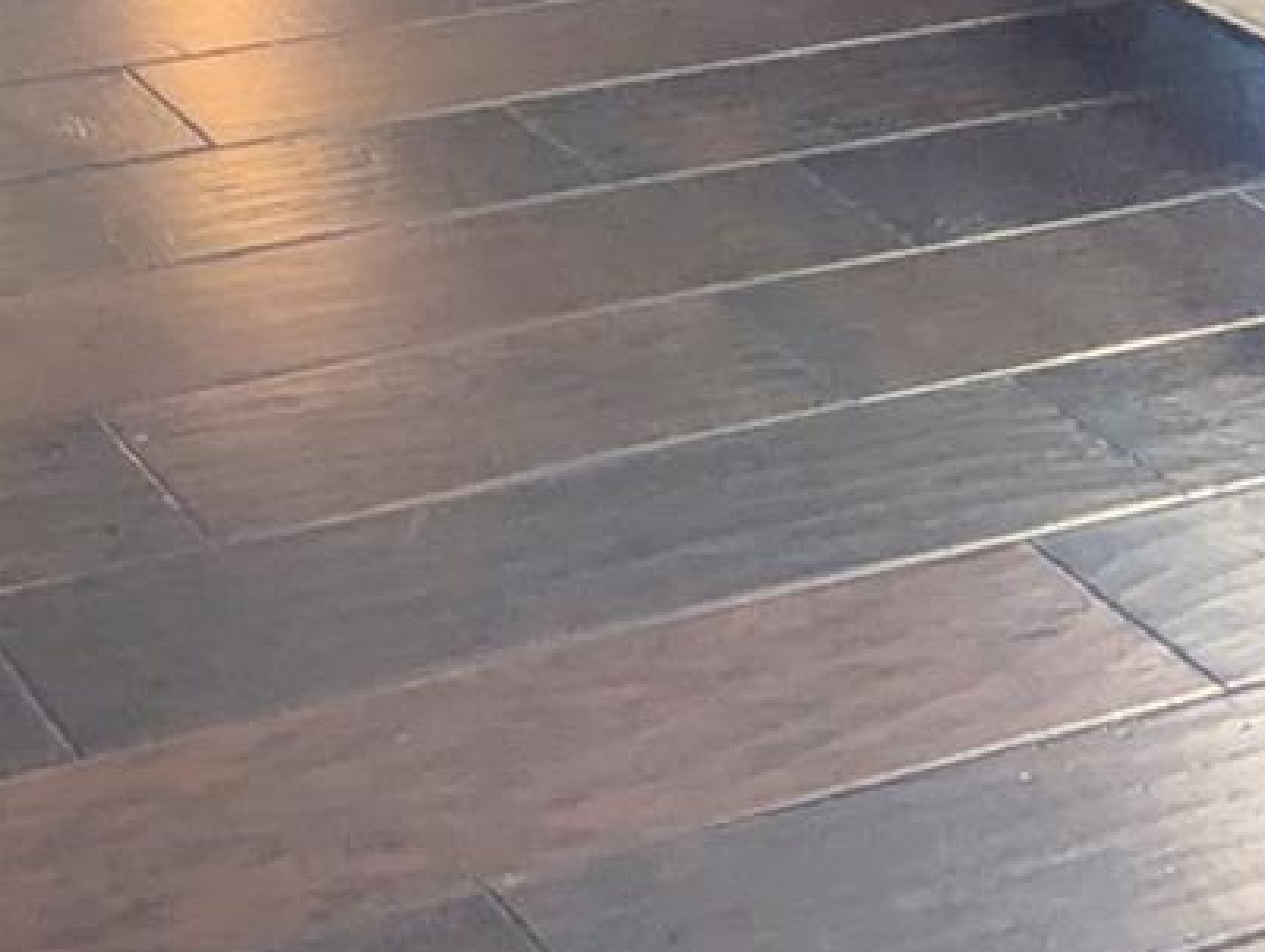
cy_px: -1321
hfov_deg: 23.7
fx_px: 2233
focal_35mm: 61
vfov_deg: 14.9
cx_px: -722
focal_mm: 2.02
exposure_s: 1/187
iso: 50
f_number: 1.7
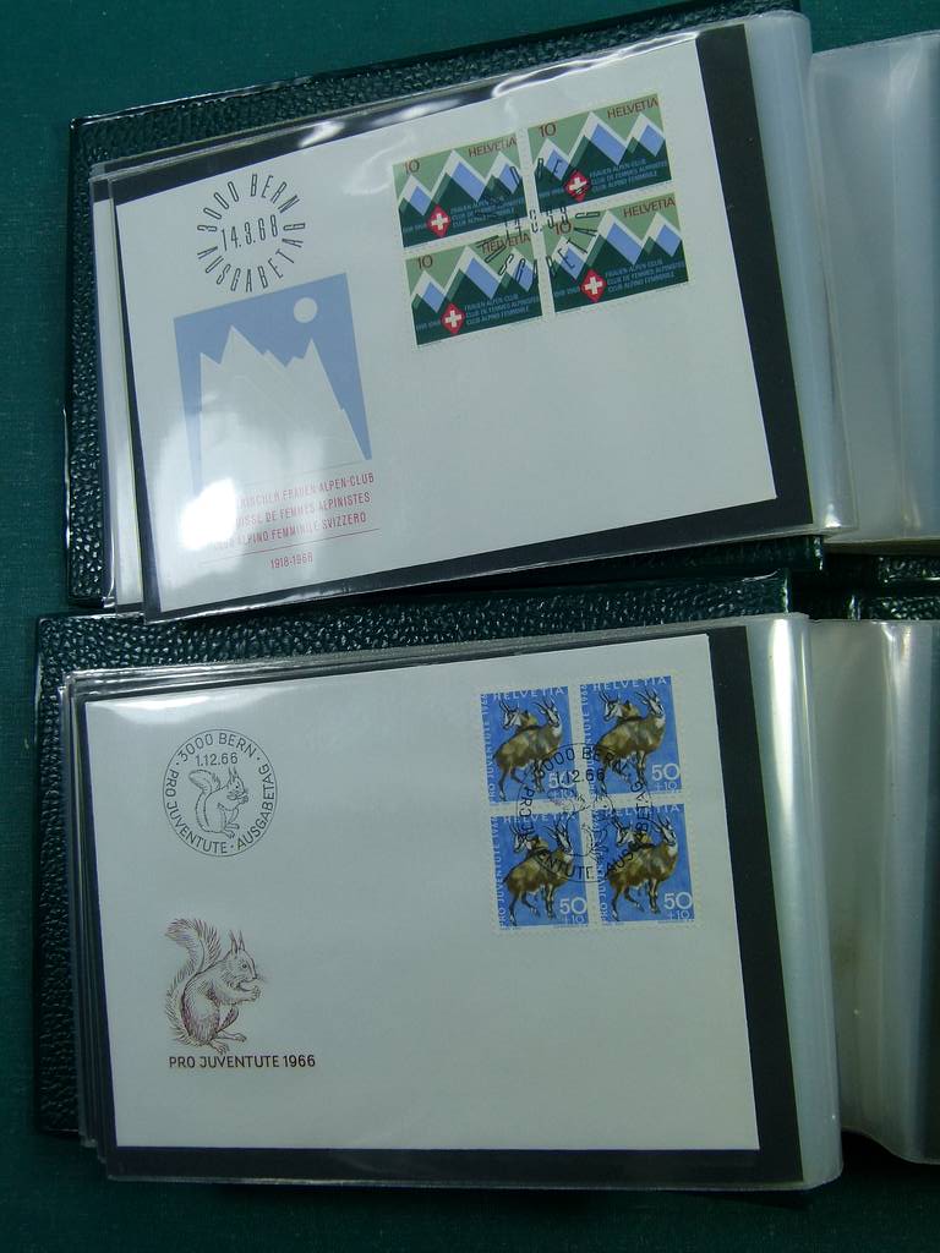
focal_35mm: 34
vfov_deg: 54.0
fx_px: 1231
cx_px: 470
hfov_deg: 41.8
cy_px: 626
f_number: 3.6
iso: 100
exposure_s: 1/125
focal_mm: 6.1
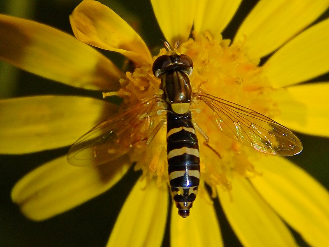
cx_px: 164
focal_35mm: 142
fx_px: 1350
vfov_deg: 10.4
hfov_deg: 13.9
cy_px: 124
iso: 125
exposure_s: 1/500
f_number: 9.8
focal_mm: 25.3
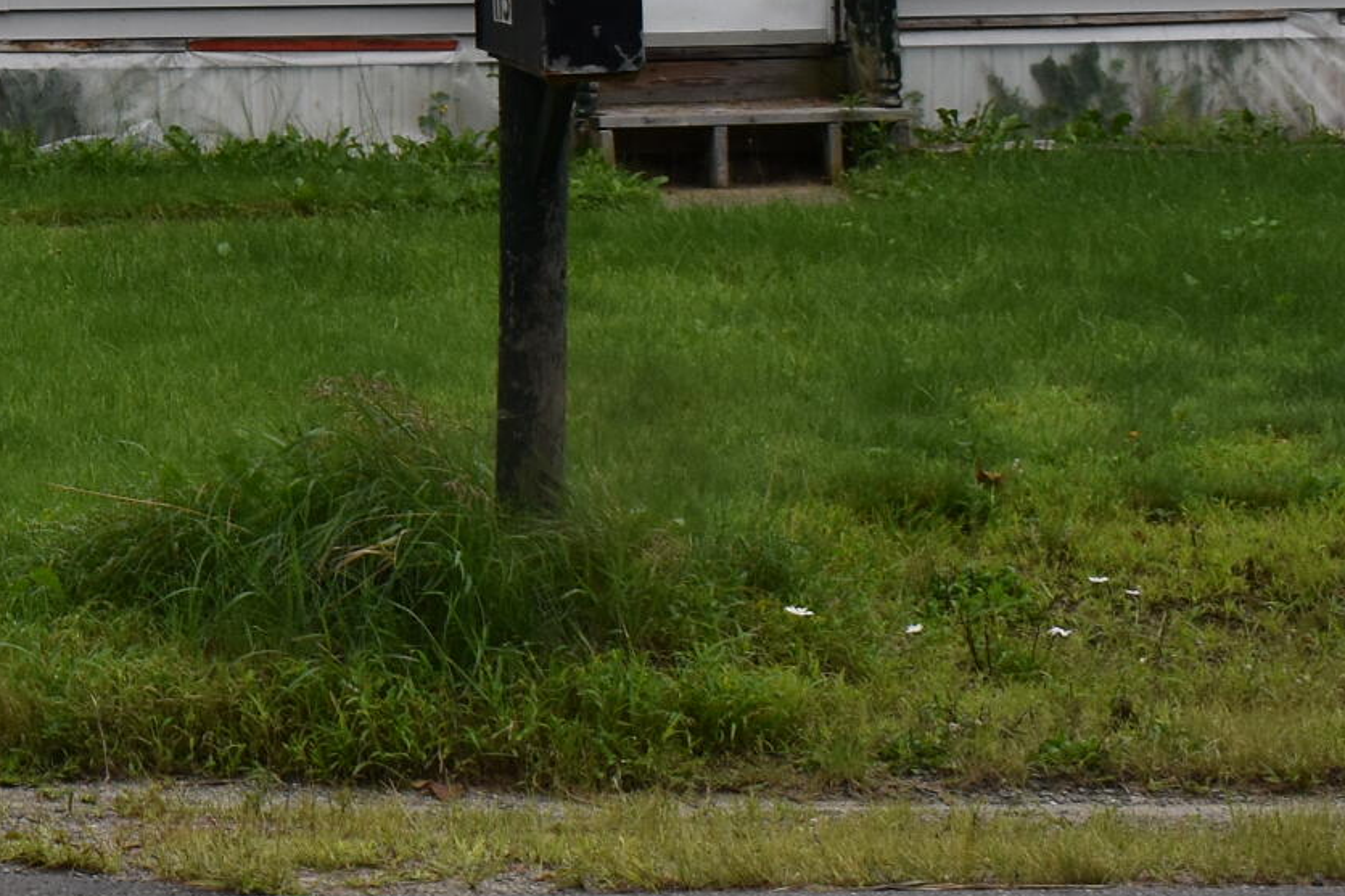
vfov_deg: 10.9
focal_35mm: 124
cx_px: -563
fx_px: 4624
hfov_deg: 15.5
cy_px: -71
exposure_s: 1/250
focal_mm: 23
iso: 360
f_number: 5.6
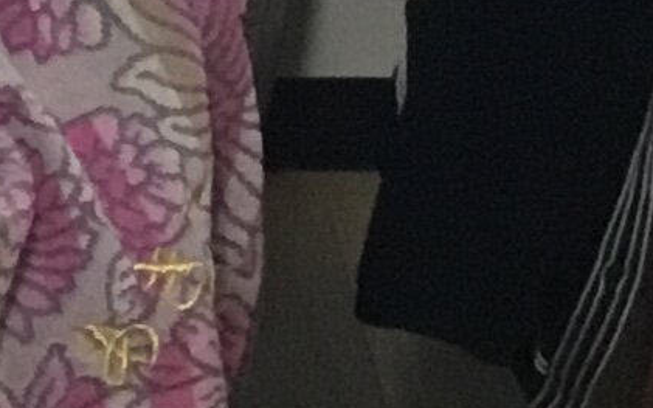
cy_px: 774
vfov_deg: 5.1
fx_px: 4537
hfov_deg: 7.3
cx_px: -1331
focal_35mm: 255
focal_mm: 3.3
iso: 125
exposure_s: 1/30
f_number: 2.4
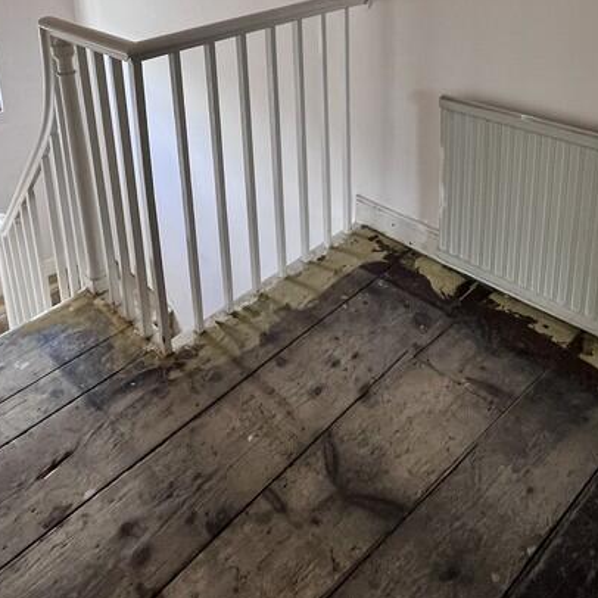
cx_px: 333
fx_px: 567
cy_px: 41
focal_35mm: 29
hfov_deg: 55.5
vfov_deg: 48.6
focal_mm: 1.57
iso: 160
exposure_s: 1/99
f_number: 1.8
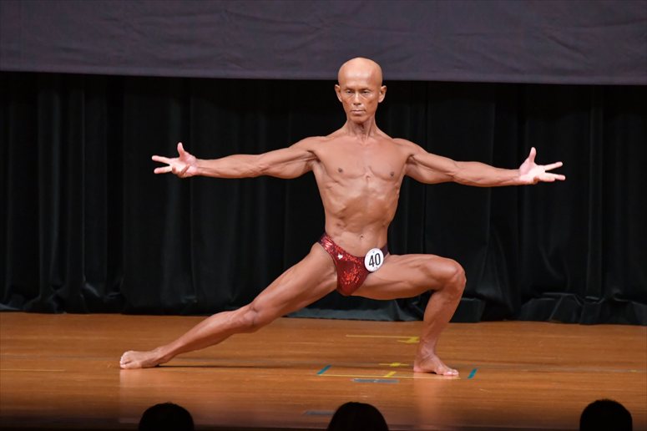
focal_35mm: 315
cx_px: 324
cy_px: 216
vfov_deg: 4.4
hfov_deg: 6.5
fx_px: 5659
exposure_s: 1/400
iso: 5000
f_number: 5.6
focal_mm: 210
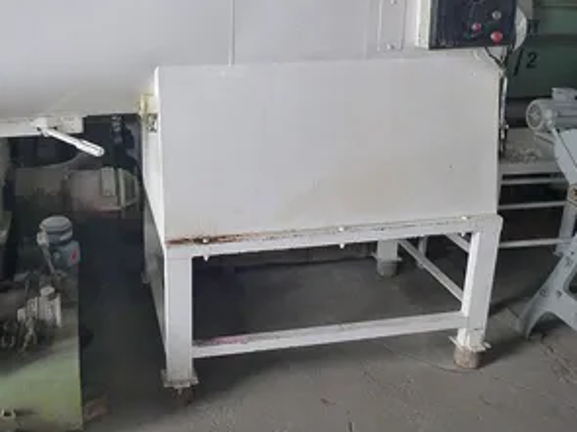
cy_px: 145
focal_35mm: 38
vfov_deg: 37.3
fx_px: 633
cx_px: 211
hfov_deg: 48.5
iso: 400
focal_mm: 4.9
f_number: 3.3
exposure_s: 1/50
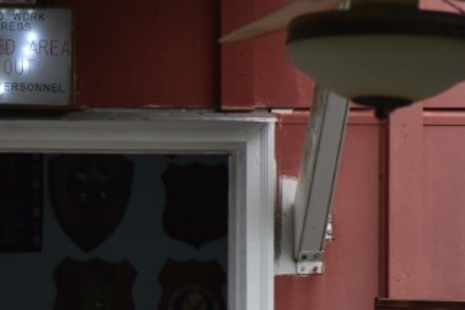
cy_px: 409
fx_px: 7308
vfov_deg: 2.4
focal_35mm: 566
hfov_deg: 3.6
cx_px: -145
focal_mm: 105
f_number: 5.6
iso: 400
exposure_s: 1/400
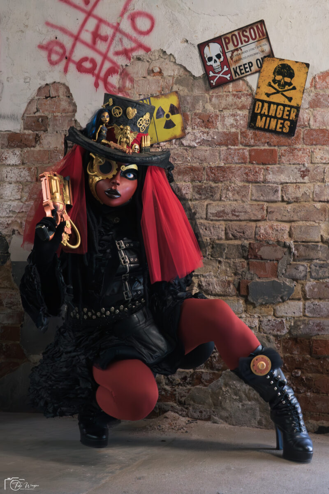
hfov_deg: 16.7
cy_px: 247
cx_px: 164
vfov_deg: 24.8
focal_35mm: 82
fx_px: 1124
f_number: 11
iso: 3200
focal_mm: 55
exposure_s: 1/100
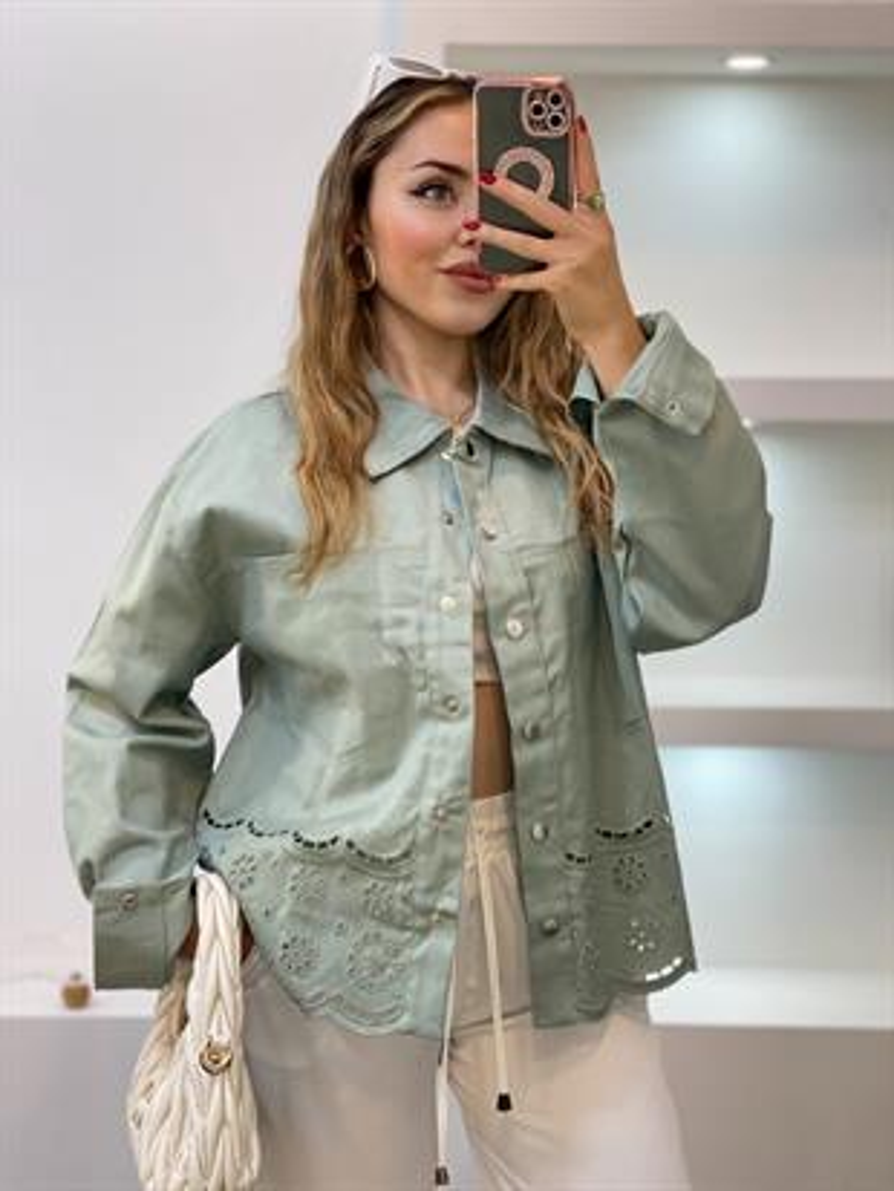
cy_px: 596
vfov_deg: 36.8
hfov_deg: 28.0
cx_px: 447
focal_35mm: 52
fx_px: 1790
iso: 100
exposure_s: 1/100
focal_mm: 6
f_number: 2
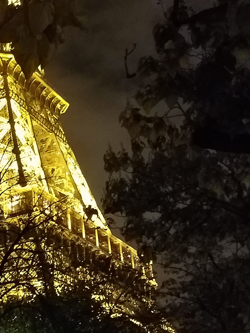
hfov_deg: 21.1
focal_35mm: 67
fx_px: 645
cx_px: -7
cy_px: 137
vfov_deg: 28.9
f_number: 1.7
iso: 800
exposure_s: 1/10
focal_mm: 4.2
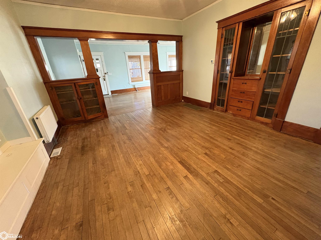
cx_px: 160
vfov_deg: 85.7
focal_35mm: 14
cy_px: 120
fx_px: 130
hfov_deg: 102.1
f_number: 2.2
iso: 640
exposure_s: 1/60
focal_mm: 2.22
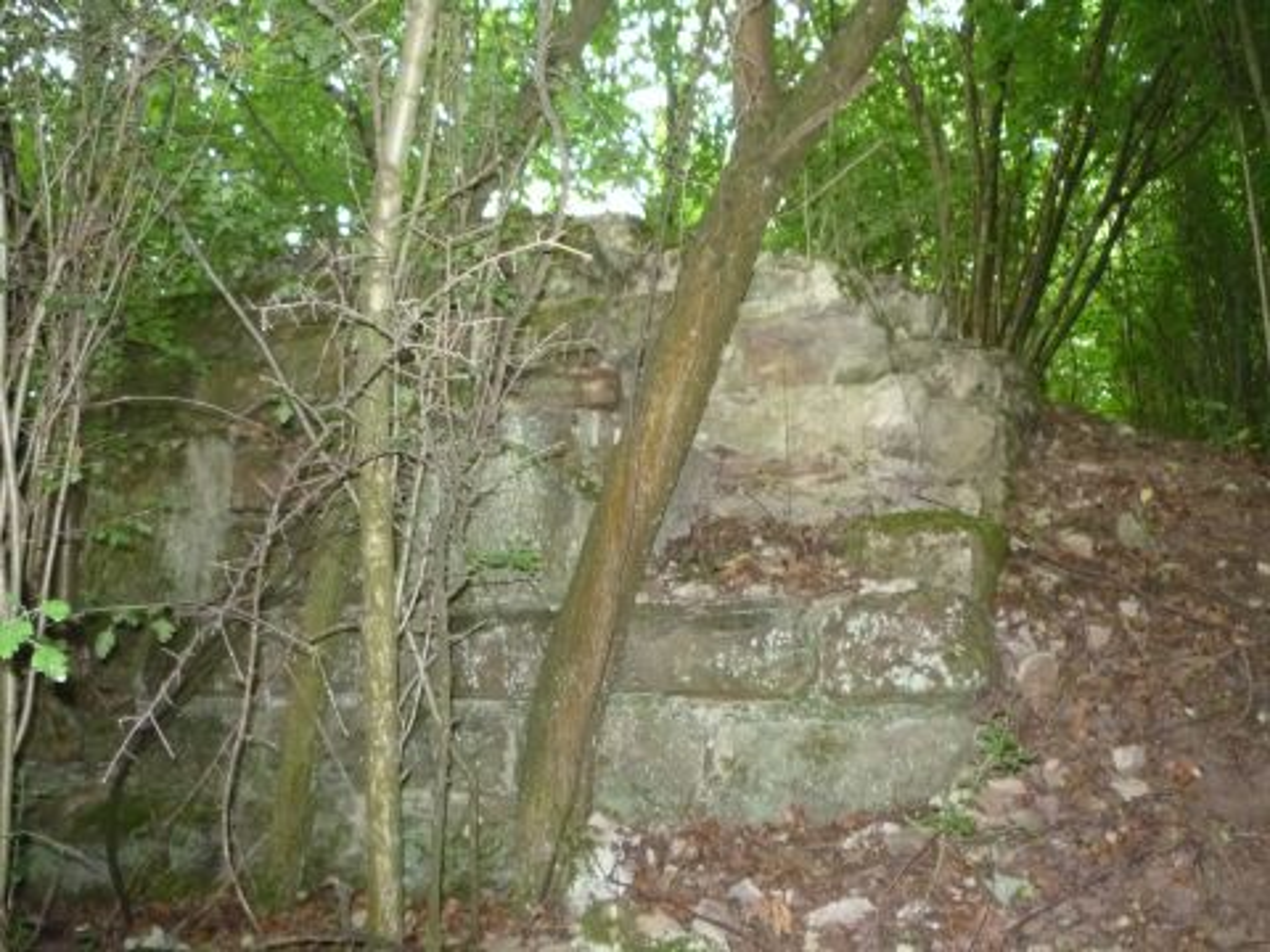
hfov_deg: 56.8
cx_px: 635
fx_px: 1174
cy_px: 476
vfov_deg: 44.2
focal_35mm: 32
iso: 500
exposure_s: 1/30
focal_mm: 5.2
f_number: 3.3
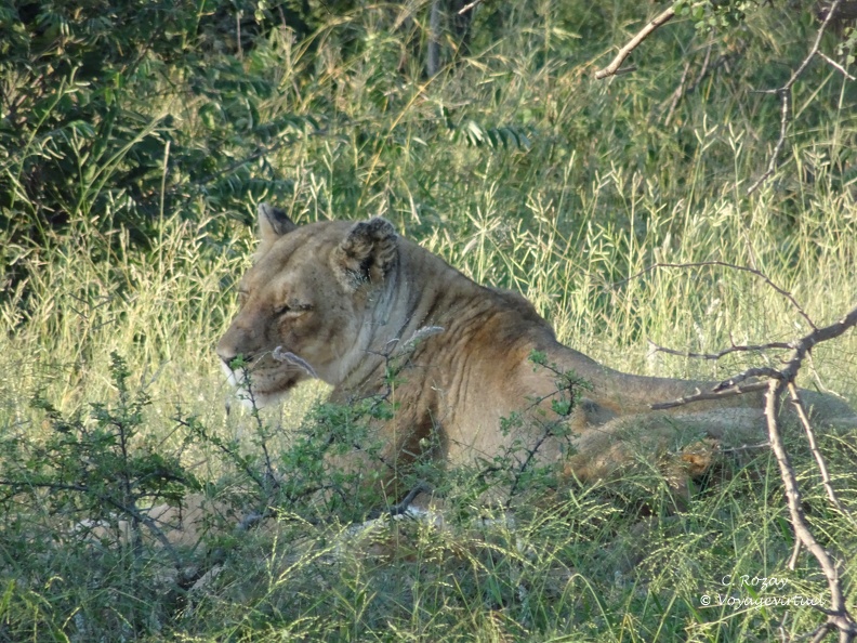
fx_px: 17602
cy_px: 322
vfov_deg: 2.1
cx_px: 428
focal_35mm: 711
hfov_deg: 2.8
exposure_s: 1/250
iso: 500
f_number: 6.3
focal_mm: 121.49
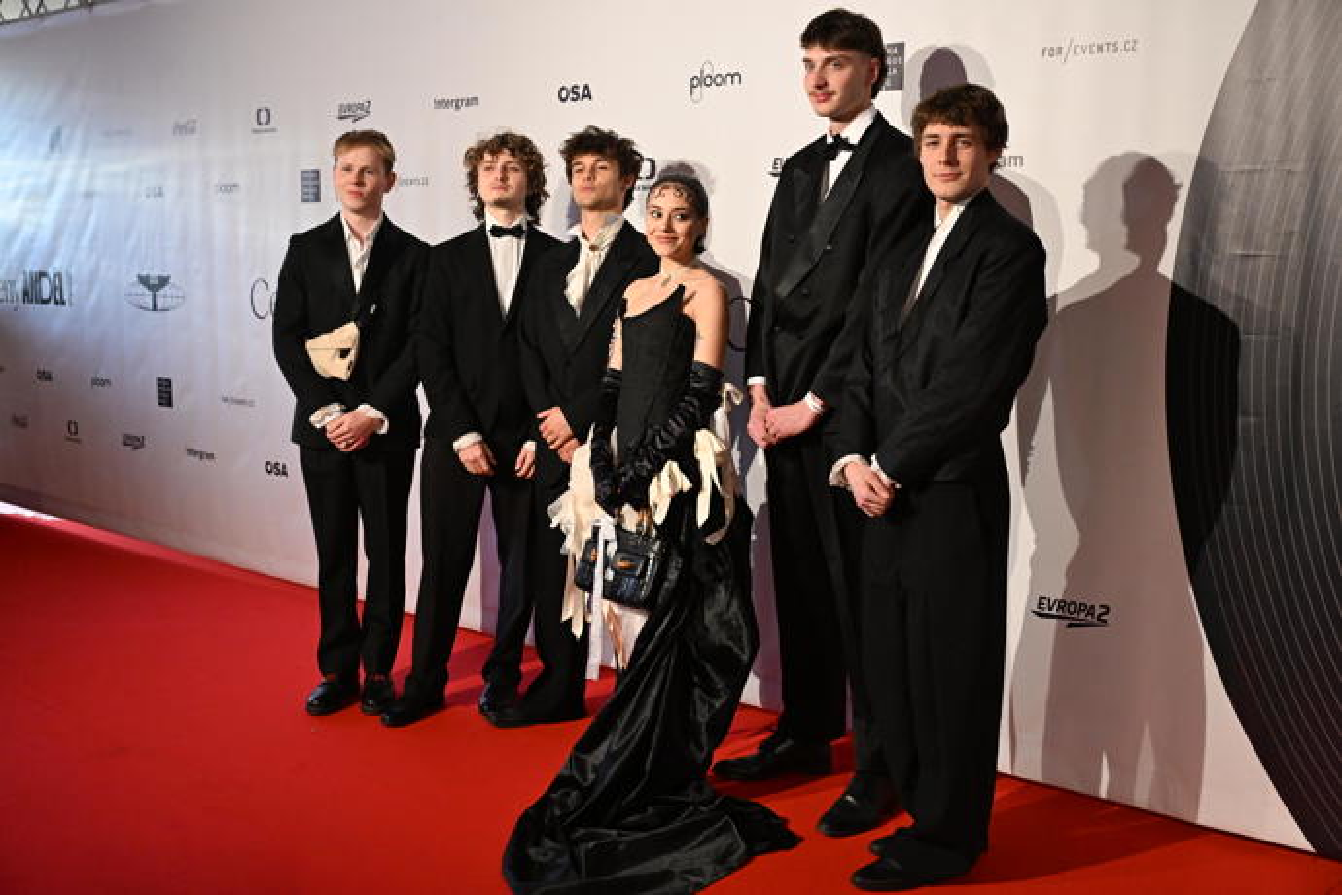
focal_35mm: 40
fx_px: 1491
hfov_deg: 48.5
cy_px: 448
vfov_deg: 33.4
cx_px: 671
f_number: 3.5
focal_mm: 40
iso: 4000
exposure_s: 1/640
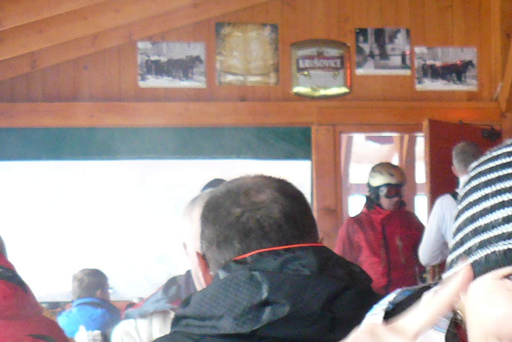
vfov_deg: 12.4
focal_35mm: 109
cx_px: 637
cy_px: 355
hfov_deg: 17.7
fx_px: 1551
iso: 200
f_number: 2.8
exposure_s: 1/30
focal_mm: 6
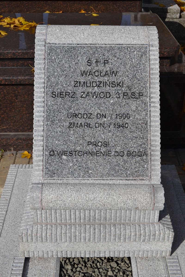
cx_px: 92
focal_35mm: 48
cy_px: 138
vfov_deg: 41.1
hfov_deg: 28.1
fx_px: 370
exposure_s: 1/250
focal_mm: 32
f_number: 8
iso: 100
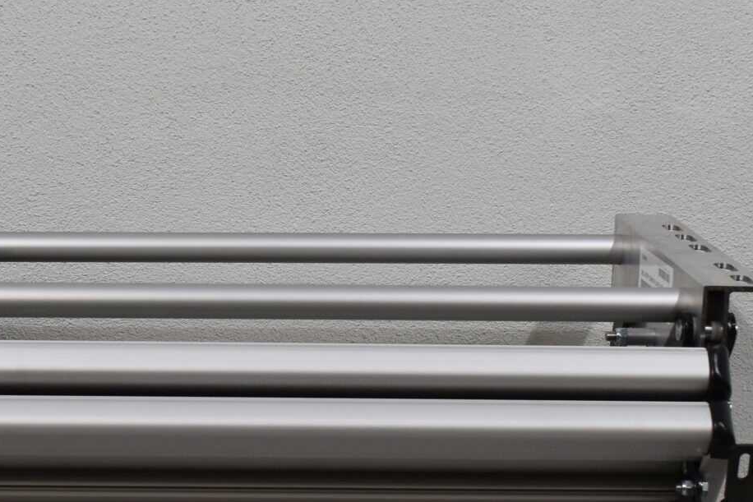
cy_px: 397
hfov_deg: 21.1
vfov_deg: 14.1
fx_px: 2016
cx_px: 241
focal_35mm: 96
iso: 360
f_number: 5.6
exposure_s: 1/125
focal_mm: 23
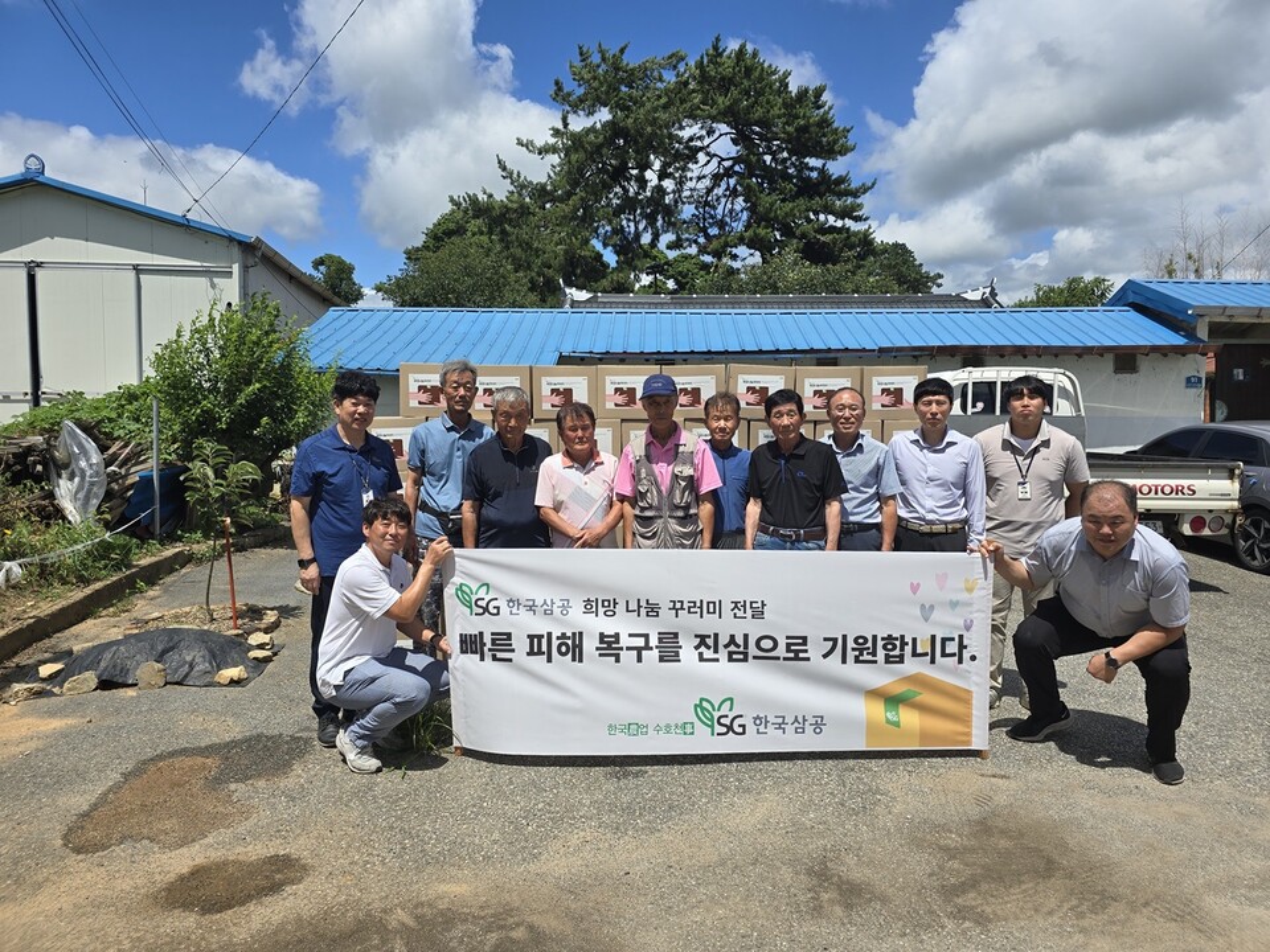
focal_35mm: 23
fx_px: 844
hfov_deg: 73.9
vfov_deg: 58.9
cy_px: 476
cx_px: 635
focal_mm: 6.3
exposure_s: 1/1202
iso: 12
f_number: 1.7
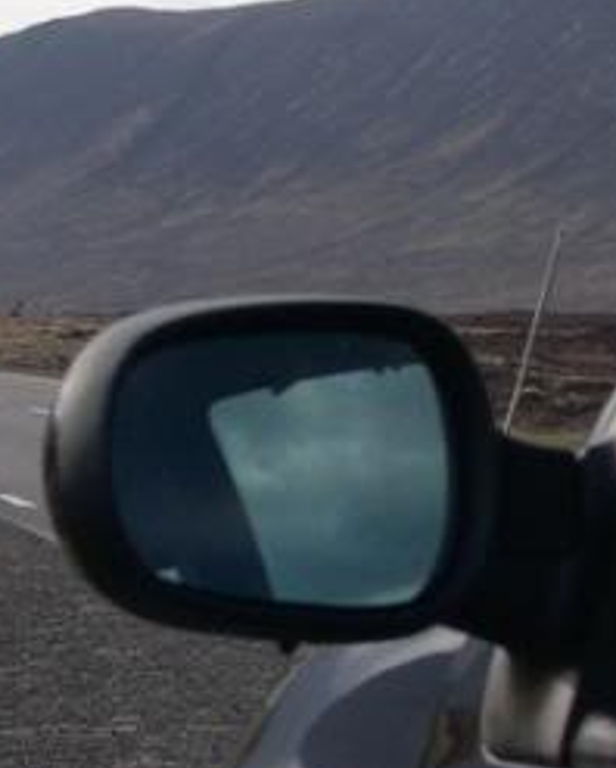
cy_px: 616
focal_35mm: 190
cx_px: -87
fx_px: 4325
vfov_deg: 10.1
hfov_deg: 8.1
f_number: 8.4
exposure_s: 1/112
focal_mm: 10.1
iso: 100
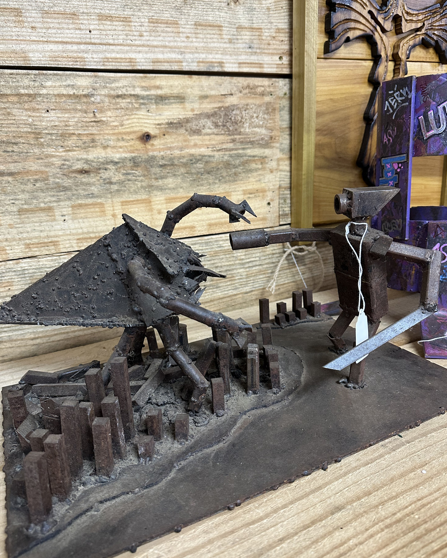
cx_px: 227
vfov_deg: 66.0
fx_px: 430
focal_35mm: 26
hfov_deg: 54.9
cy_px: 287
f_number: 1.78
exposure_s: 1/60
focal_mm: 6.86
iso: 400
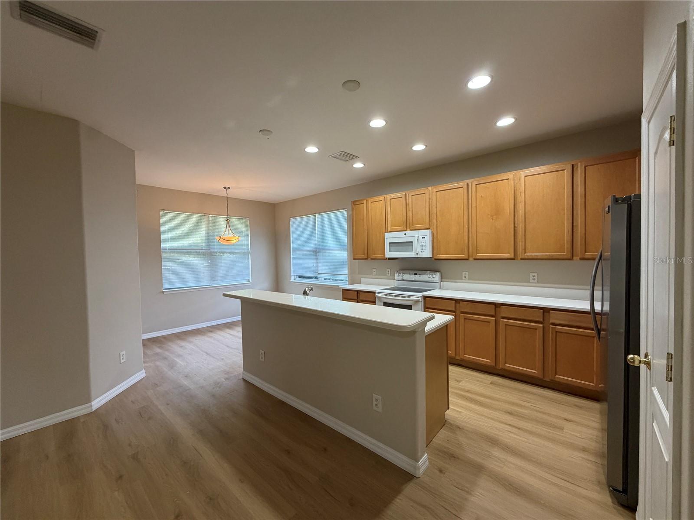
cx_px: 347
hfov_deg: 102.1
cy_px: 260
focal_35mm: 14
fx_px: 281
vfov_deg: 85.7
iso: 250
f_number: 2.2
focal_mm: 2.22
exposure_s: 1/60
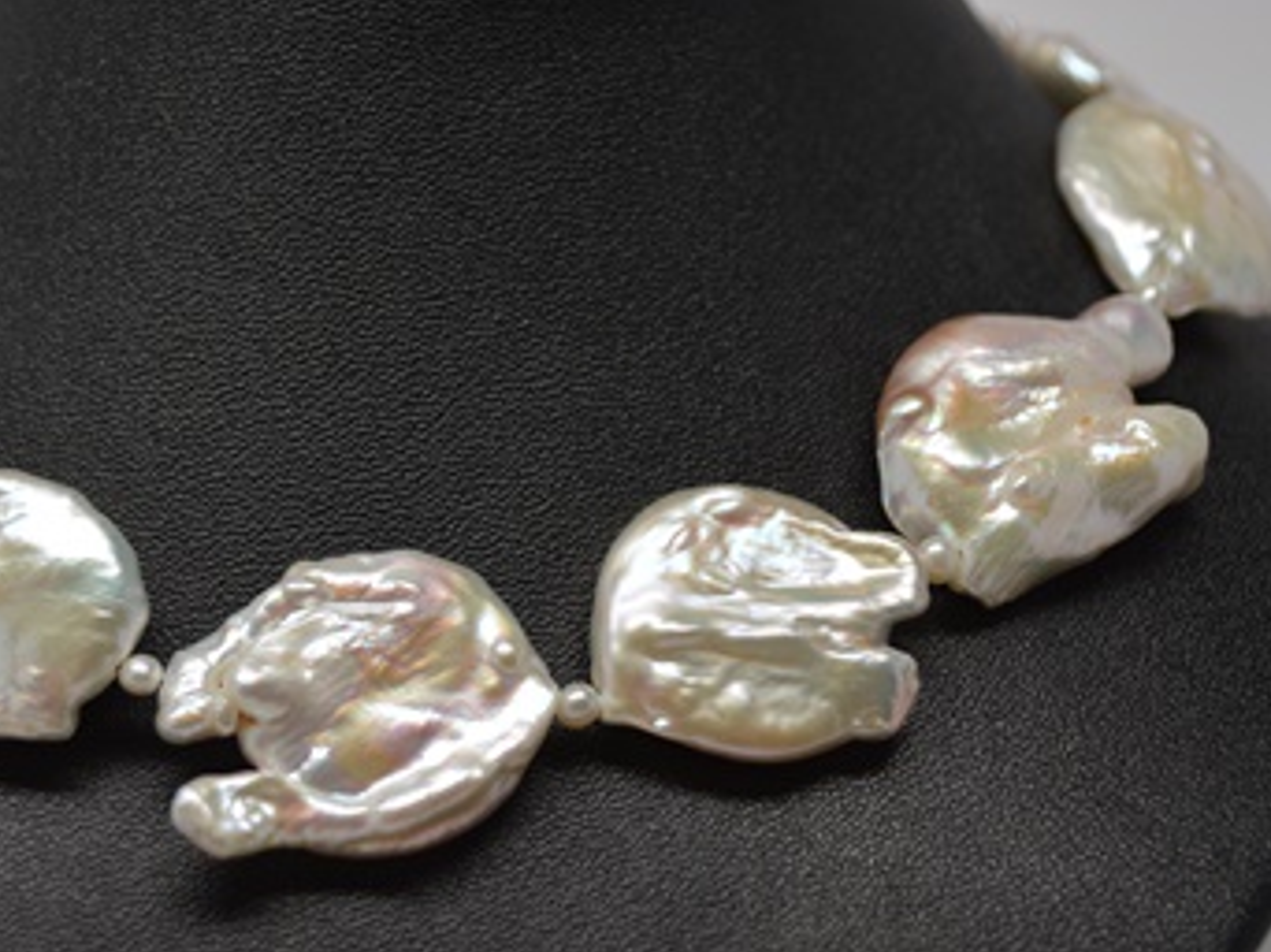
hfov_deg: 25.6
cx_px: 439
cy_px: 342
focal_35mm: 76
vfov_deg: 19.3
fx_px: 2789
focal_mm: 30
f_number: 4.8
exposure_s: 1/100
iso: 400
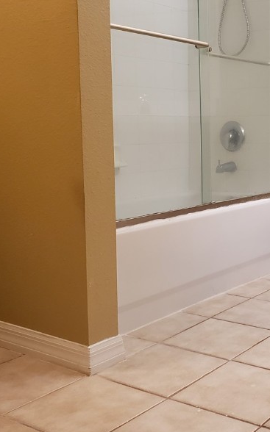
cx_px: 240
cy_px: 187
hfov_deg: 26.0
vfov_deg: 41.8
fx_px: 566
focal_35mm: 48
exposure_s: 1/40
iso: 250
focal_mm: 4.3
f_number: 2.4
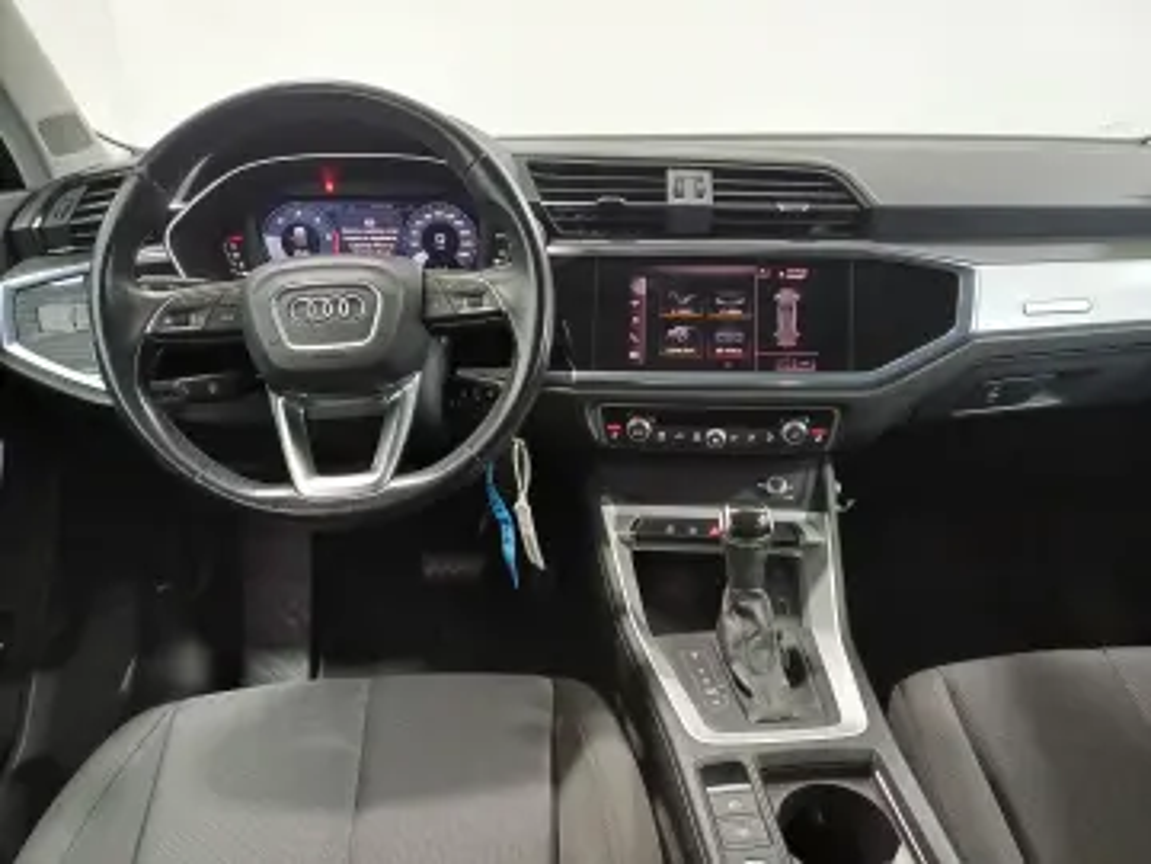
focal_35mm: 25
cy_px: 432
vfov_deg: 54.9
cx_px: 576
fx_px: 831
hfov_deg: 69.4
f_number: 1.8
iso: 320
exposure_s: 1/33.3
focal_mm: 4.65
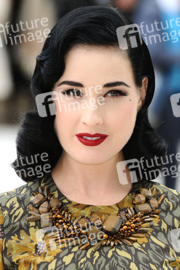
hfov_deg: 4.6
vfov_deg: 6.9
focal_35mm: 300
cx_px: 90
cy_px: 135
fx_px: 2248
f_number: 5.6
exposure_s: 1/250
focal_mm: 200
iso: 320
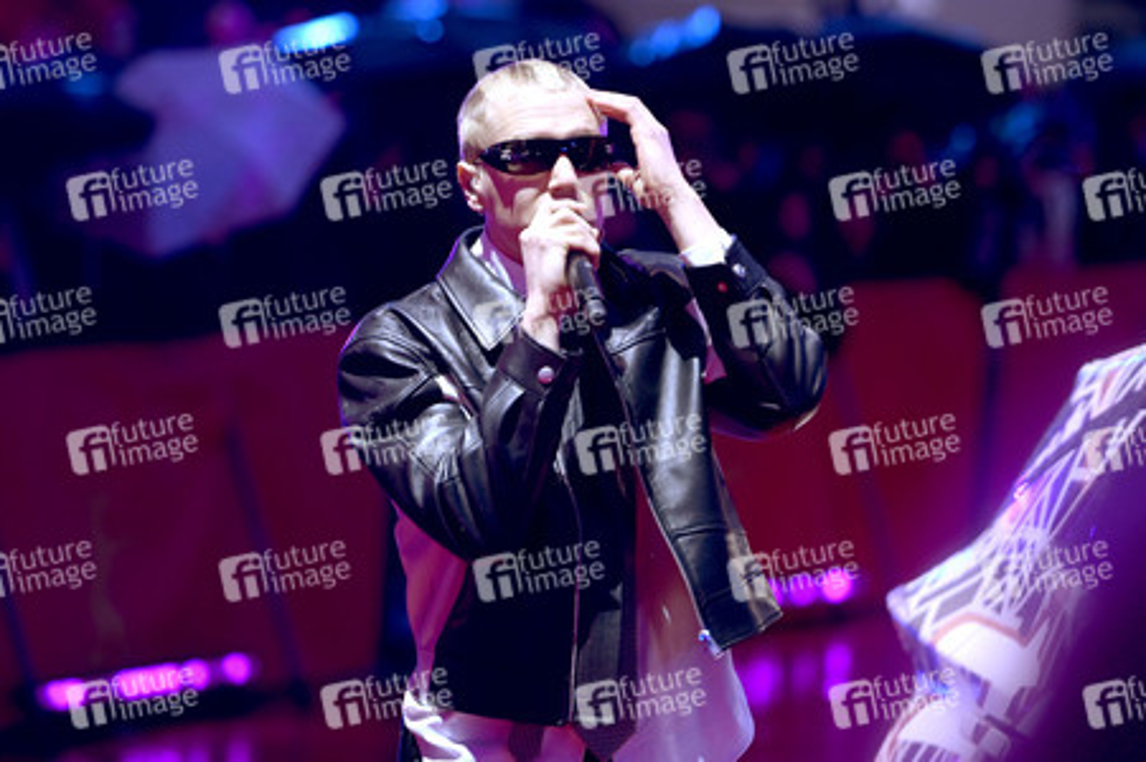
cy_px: 381
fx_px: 5408
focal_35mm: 170
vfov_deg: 8.1
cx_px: 573
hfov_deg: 12.1
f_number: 3.5
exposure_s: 1/320
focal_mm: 170
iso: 1000
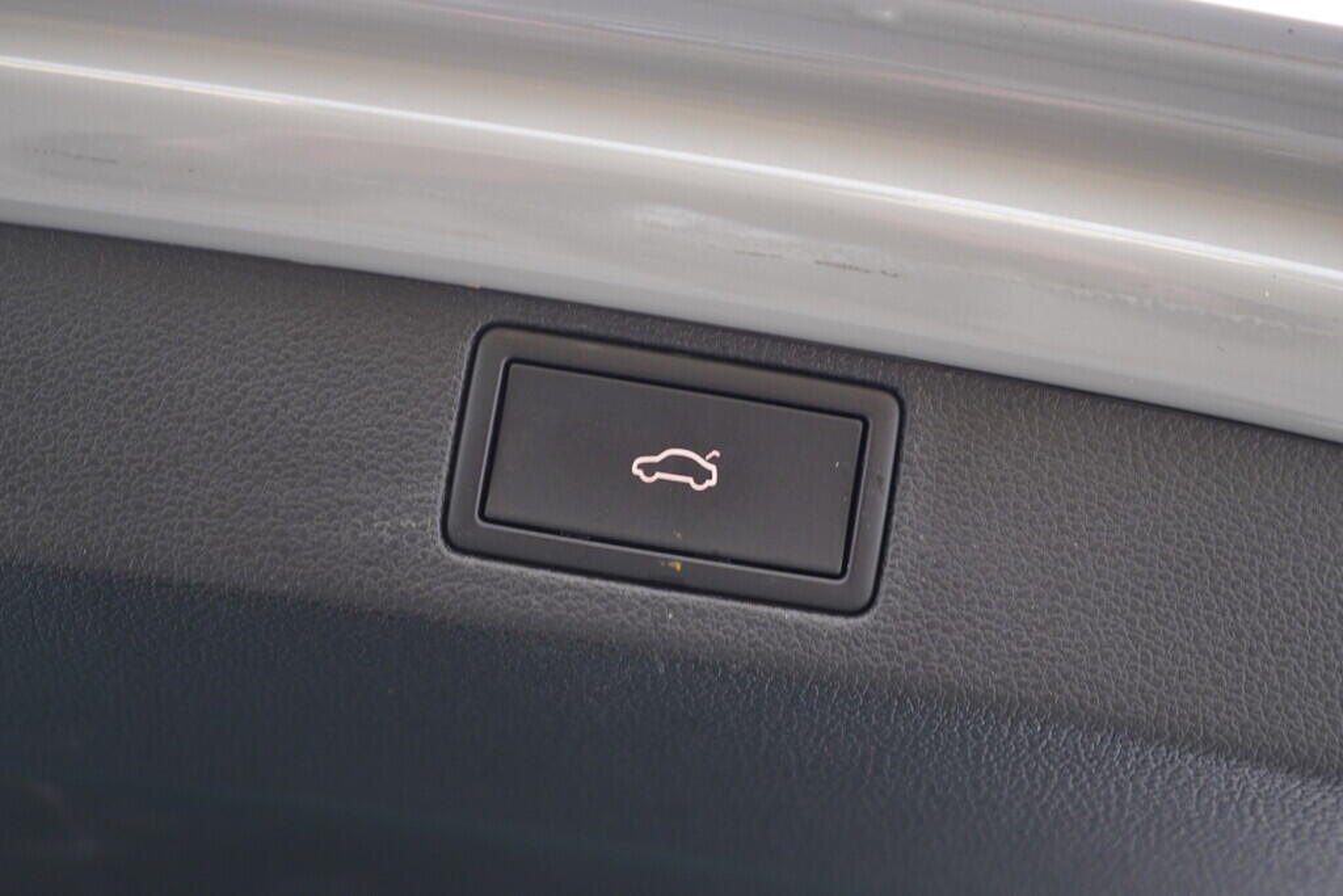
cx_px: 672
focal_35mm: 36
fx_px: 1343
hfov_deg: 53.1
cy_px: 448
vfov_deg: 36.9
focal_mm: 24
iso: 250
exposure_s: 1/40
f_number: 2.8
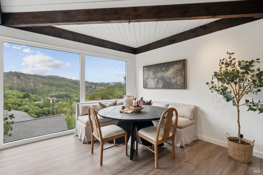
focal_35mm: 17
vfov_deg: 70.4
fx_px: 124
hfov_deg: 93.3
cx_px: 132
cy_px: 88
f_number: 11
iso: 200
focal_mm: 17
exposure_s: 1/20
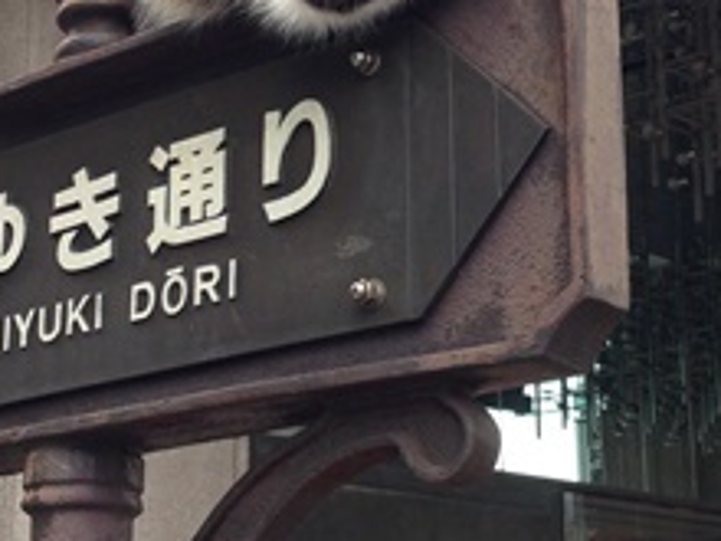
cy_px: 93
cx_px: 288
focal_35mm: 75
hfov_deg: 25.9
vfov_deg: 19.4
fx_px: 1562
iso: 50
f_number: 2.4
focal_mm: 4.12
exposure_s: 1/201
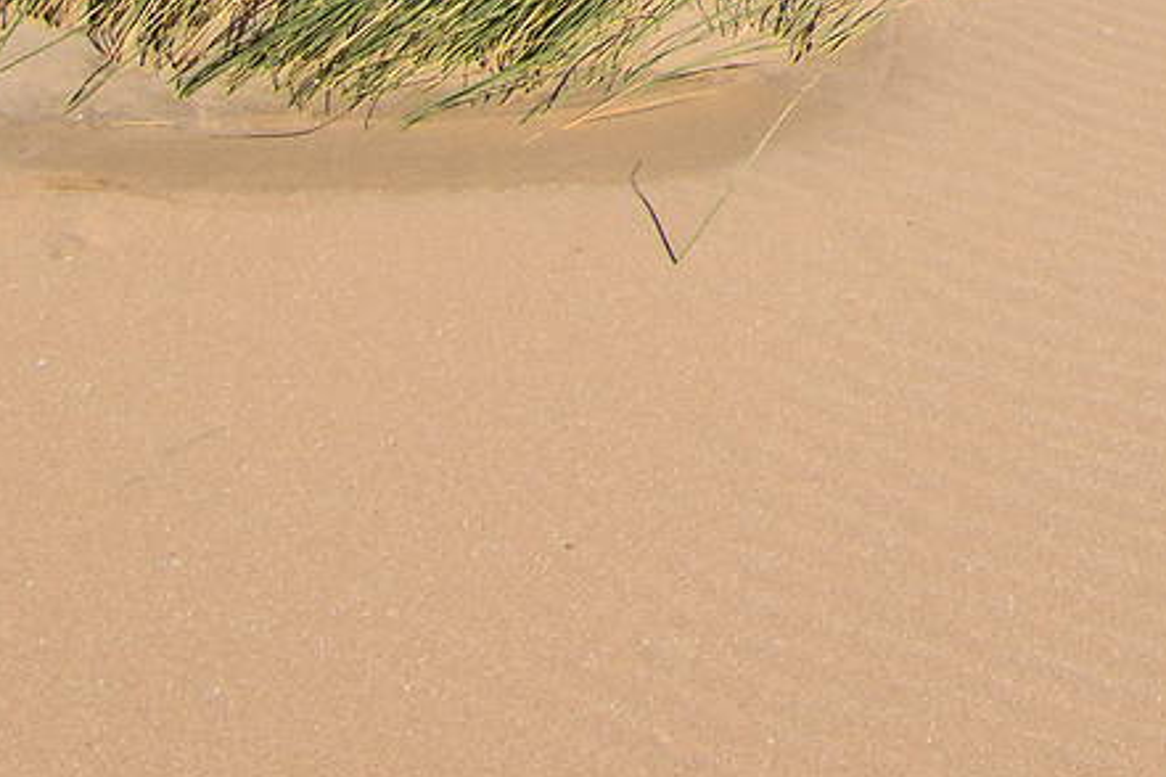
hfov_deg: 17.2
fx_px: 2906
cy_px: -1054
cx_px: 2261
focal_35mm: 90
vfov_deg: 12.3
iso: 125
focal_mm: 11
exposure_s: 1/400
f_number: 7.1
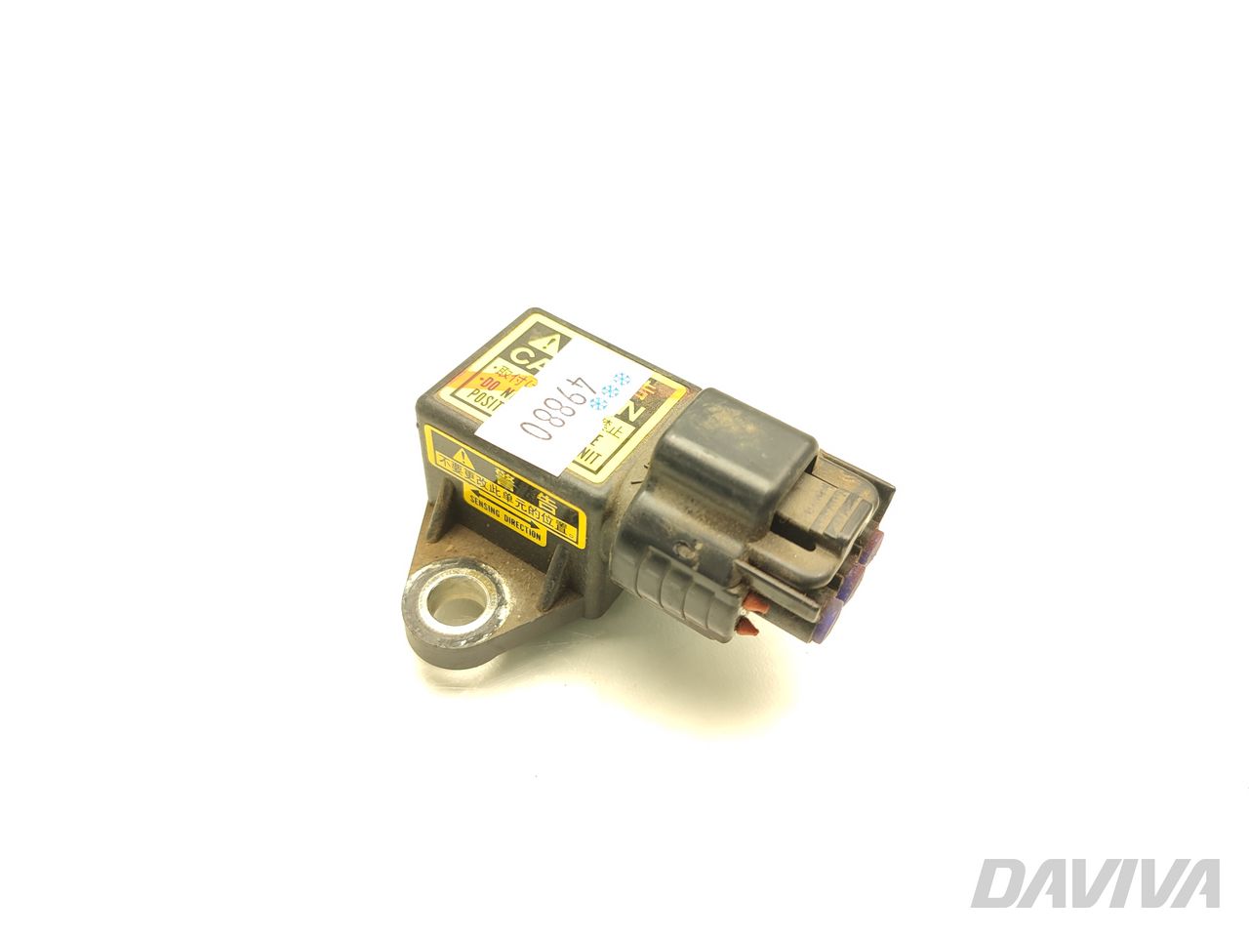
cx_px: 624
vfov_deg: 56.8
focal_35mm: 24
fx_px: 866
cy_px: 468
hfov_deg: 71.6
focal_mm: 5.89
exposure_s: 1/80
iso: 200
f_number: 1.89
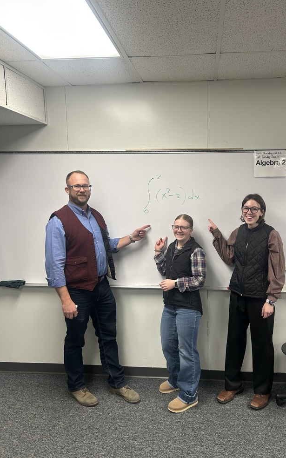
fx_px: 349
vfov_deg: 66.5
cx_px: 173
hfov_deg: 44.3
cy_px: 232
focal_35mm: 28
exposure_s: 1/60
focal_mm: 5.7
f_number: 1.5
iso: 100
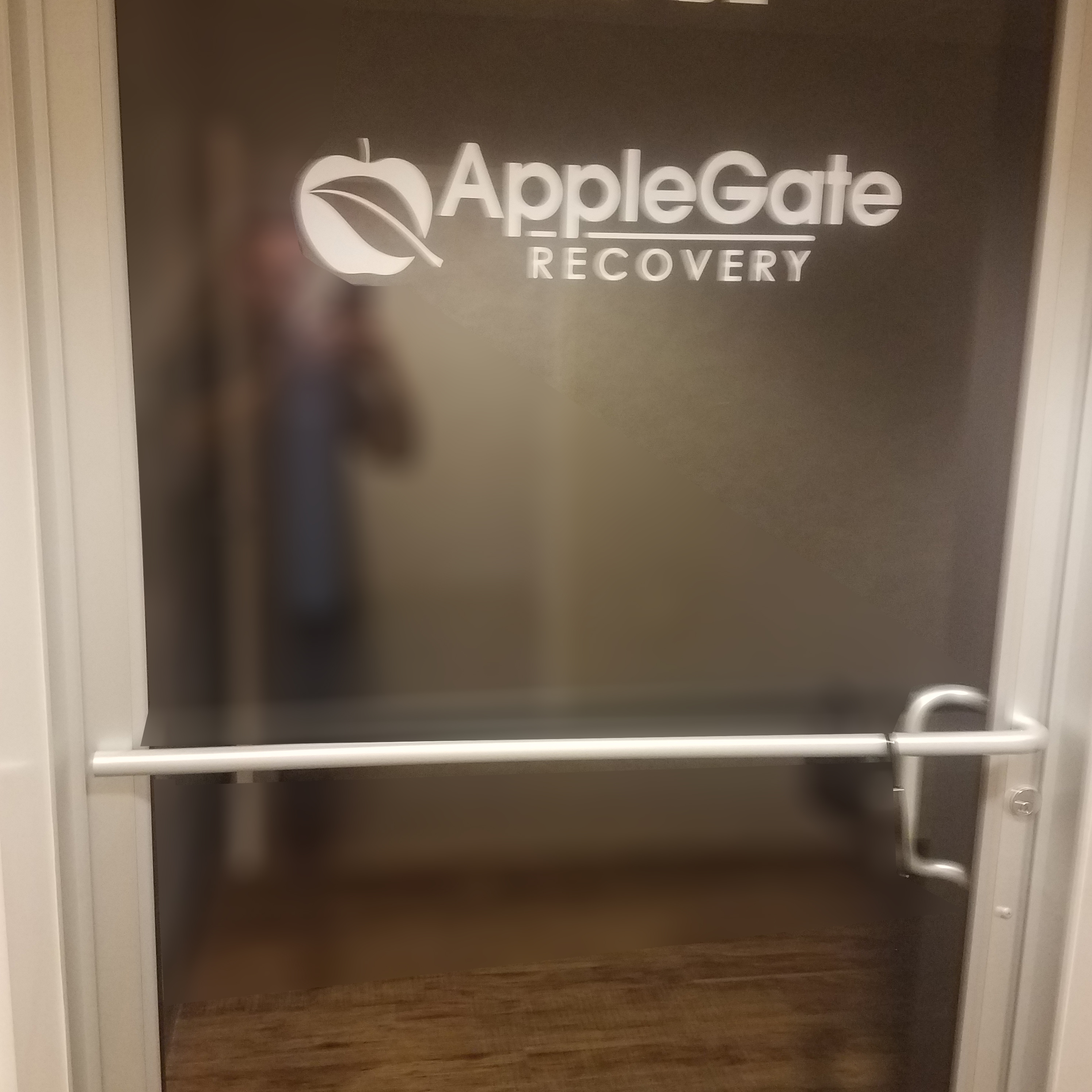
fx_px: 1106
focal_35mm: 31
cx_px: 546
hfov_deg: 52.5
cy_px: 532
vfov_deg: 52.5
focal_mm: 4.2
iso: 200
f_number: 1.7
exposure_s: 1/10
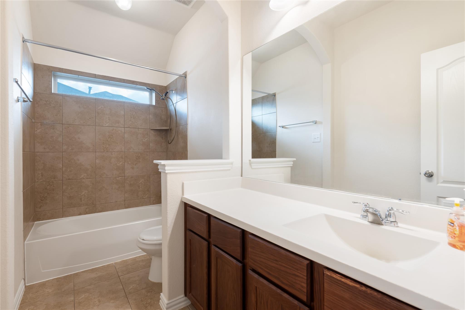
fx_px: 233
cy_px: 155
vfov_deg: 67.4
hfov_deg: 90.0
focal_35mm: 18
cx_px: 232
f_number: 8
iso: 400
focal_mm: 18
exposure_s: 1/5
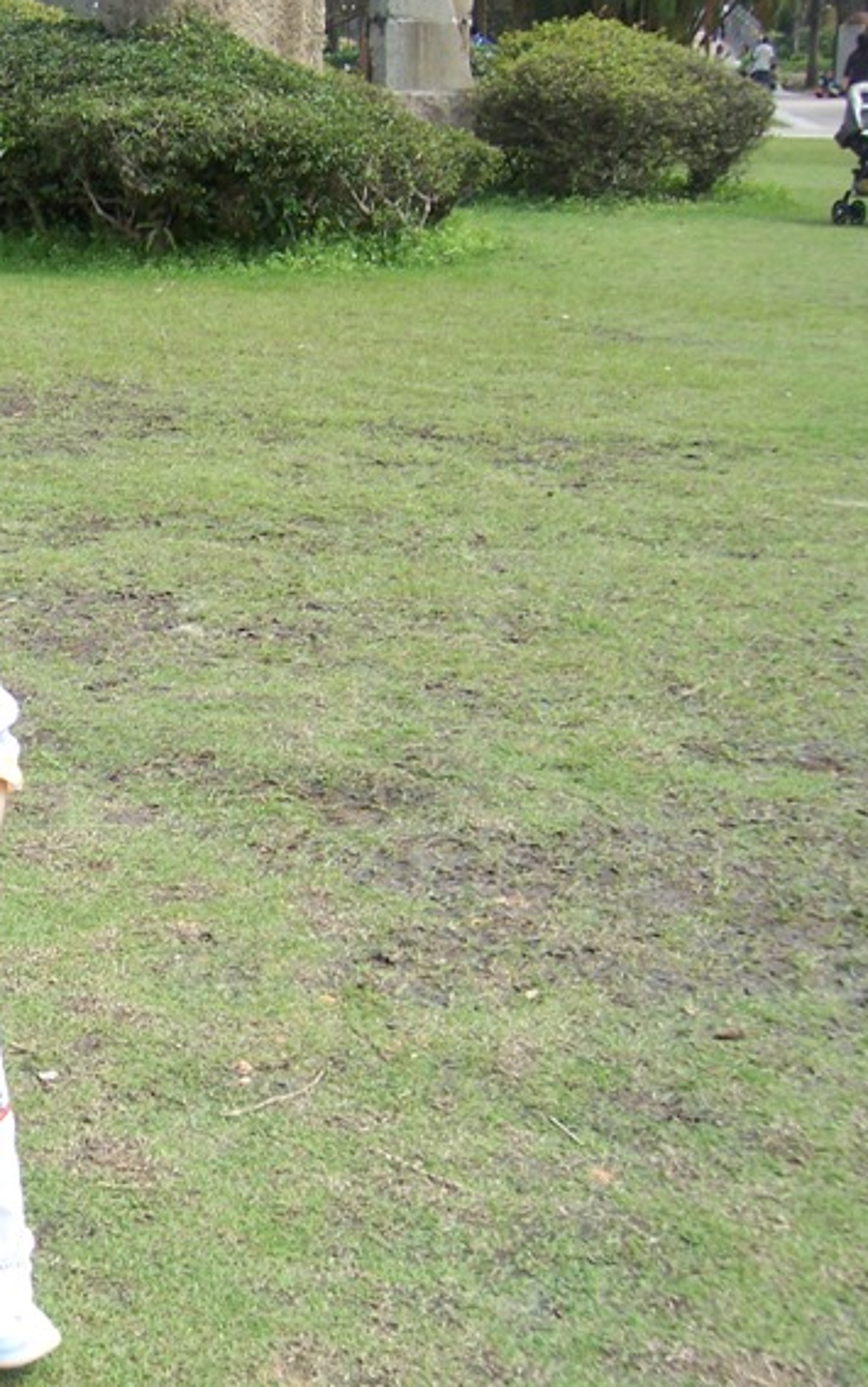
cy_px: 695
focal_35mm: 52
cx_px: -60
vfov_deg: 38.8
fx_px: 1966
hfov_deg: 23.5
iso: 80
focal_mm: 6.2
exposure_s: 1/500
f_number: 2.8
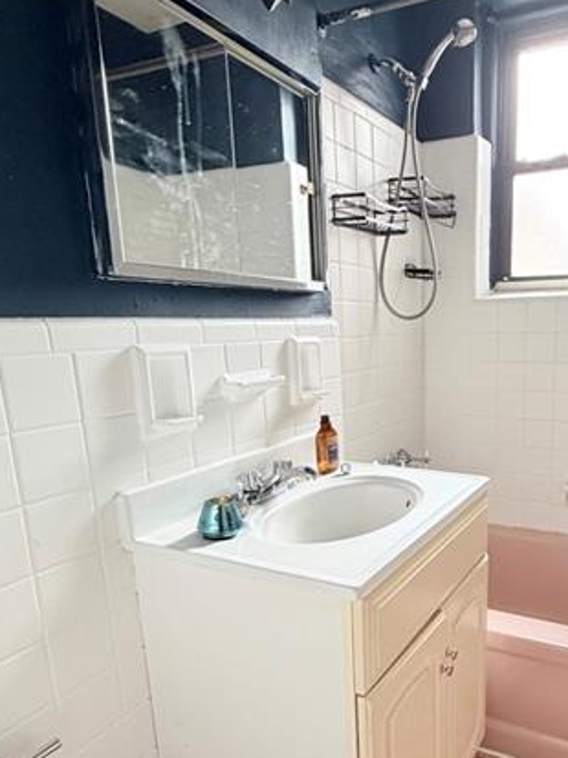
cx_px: 414
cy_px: 449
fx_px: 569
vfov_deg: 66.8
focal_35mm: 26
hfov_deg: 51.2
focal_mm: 2.22
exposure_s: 1/60
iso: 400
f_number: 2.2
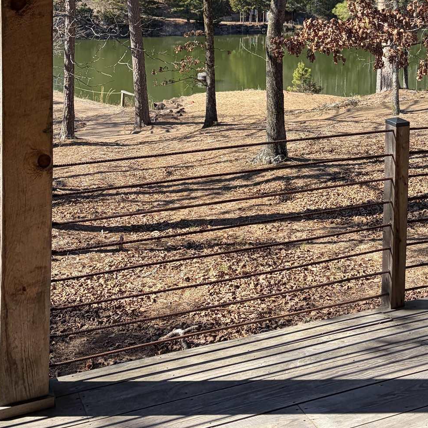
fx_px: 755
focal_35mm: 54
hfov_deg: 31.5
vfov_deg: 29.6
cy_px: 2
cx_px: 257
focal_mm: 5.96
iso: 50
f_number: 1.6
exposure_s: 1/1064
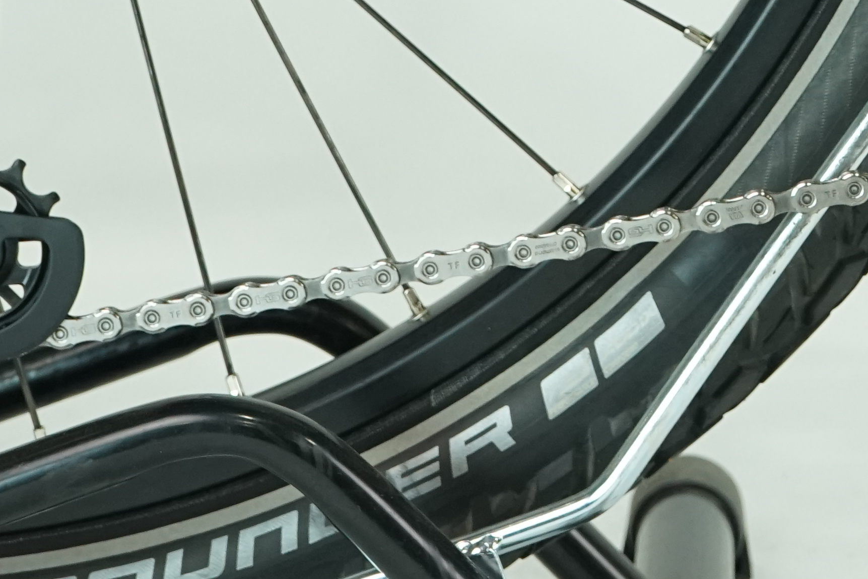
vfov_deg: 7.2
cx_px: 891
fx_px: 4533
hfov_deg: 10.8
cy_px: -275
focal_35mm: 188
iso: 1600
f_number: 6.3
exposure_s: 1/200
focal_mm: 54
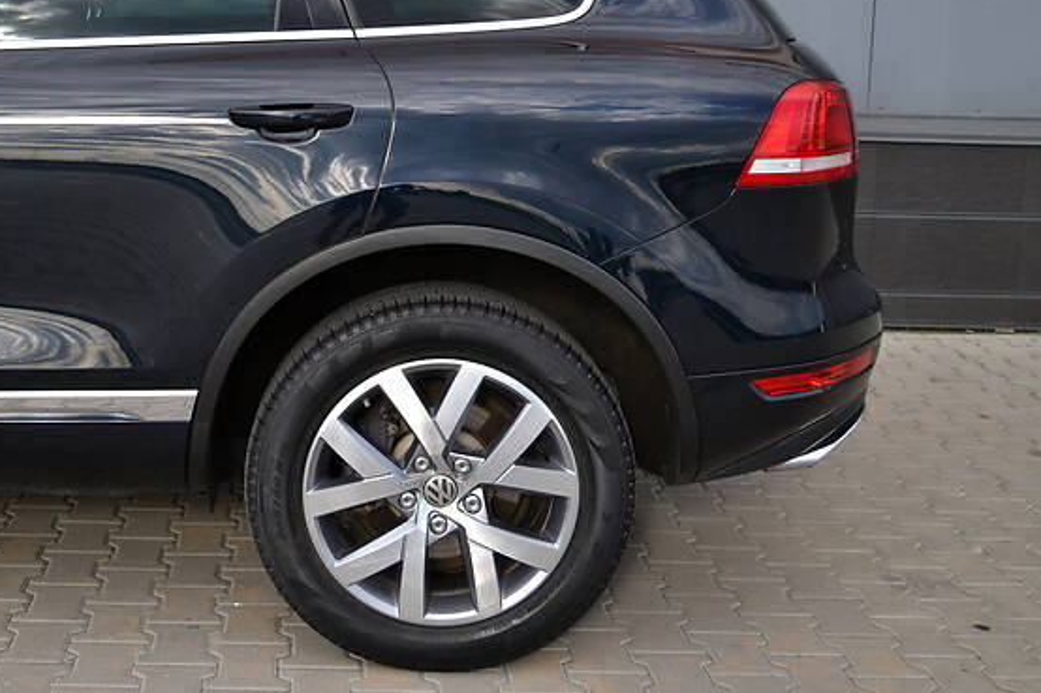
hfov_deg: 37.6
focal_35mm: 52
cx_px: 319
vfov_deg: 25.8
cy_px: 217
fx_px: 1503
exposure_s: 1/1600
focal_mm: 24
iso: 400
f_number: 4
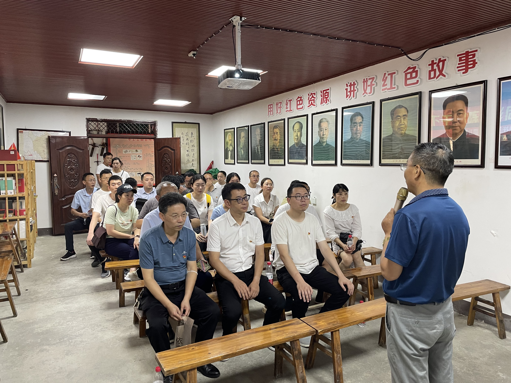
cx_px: 256
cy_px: 192
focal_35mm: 26
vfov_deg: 53.1
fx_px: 384
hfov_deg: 67.3
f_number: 1.6
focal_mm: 4.2
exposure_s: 1/60
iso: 125
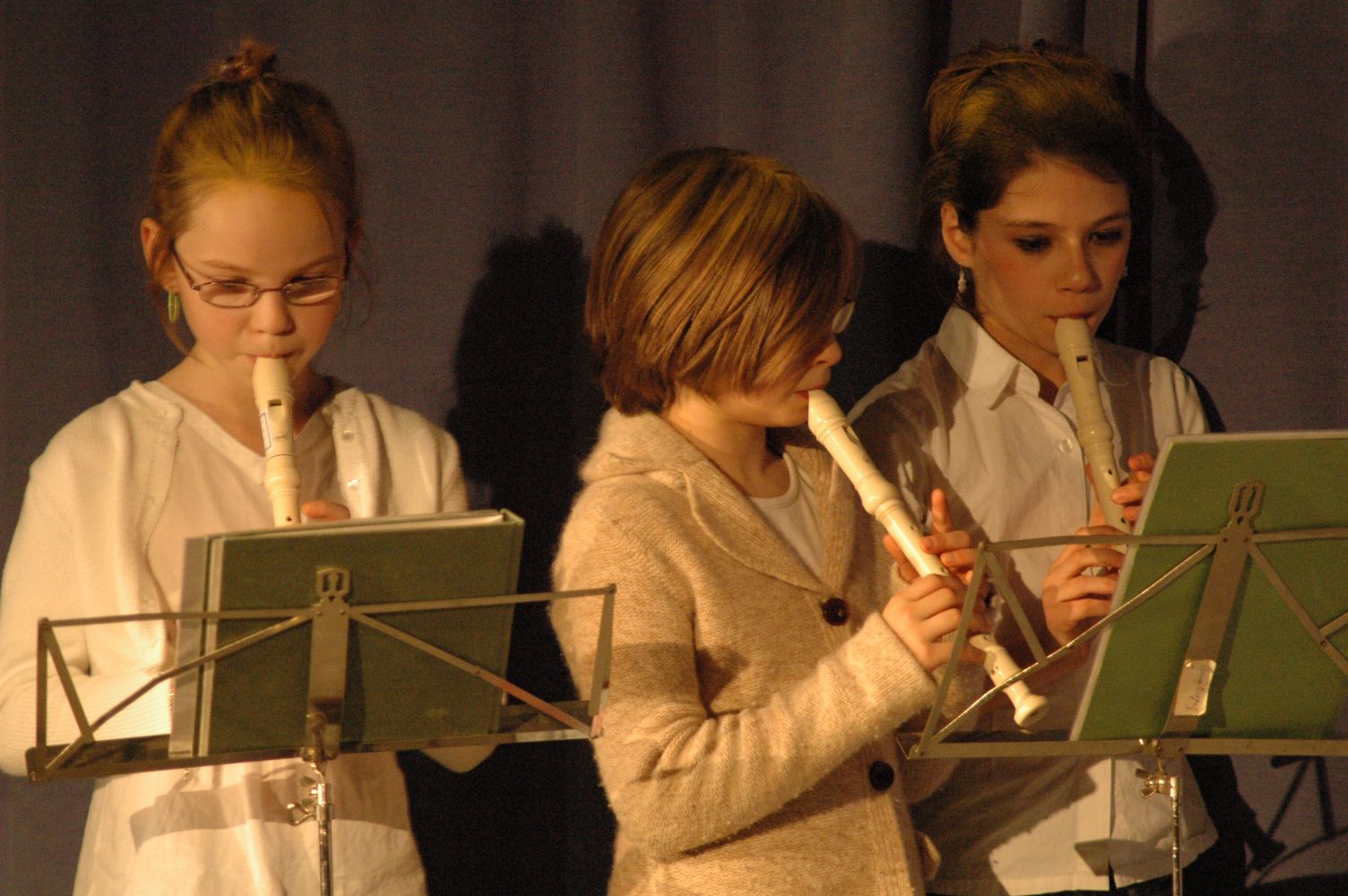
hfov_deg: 8.9
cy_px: 448
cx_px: 674
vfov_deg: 5.9
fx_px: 8698
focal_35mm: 232
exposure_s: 1/13
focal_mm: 155
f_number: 4.5
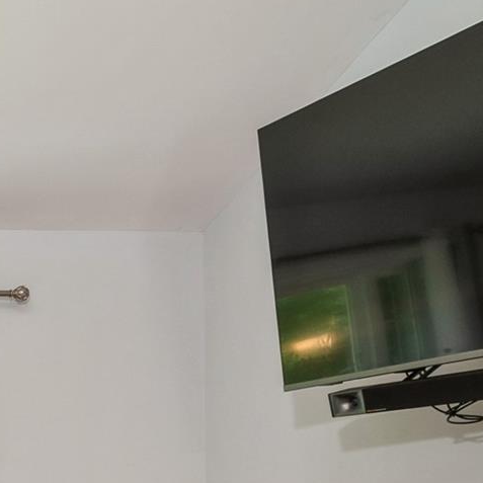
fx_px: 979
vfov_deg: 25.8
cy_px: 521
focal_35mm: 62
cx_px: -303
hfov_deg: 21.6
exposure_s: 1/10
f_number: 8
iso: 200
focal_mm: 17
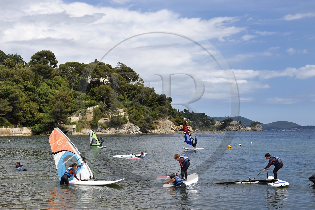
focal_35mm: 52
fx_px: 455
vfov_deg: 26.0
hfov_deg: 38.2
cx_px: 158
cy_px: 105
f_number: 8
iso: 200
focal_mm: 52
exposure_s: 1/1250
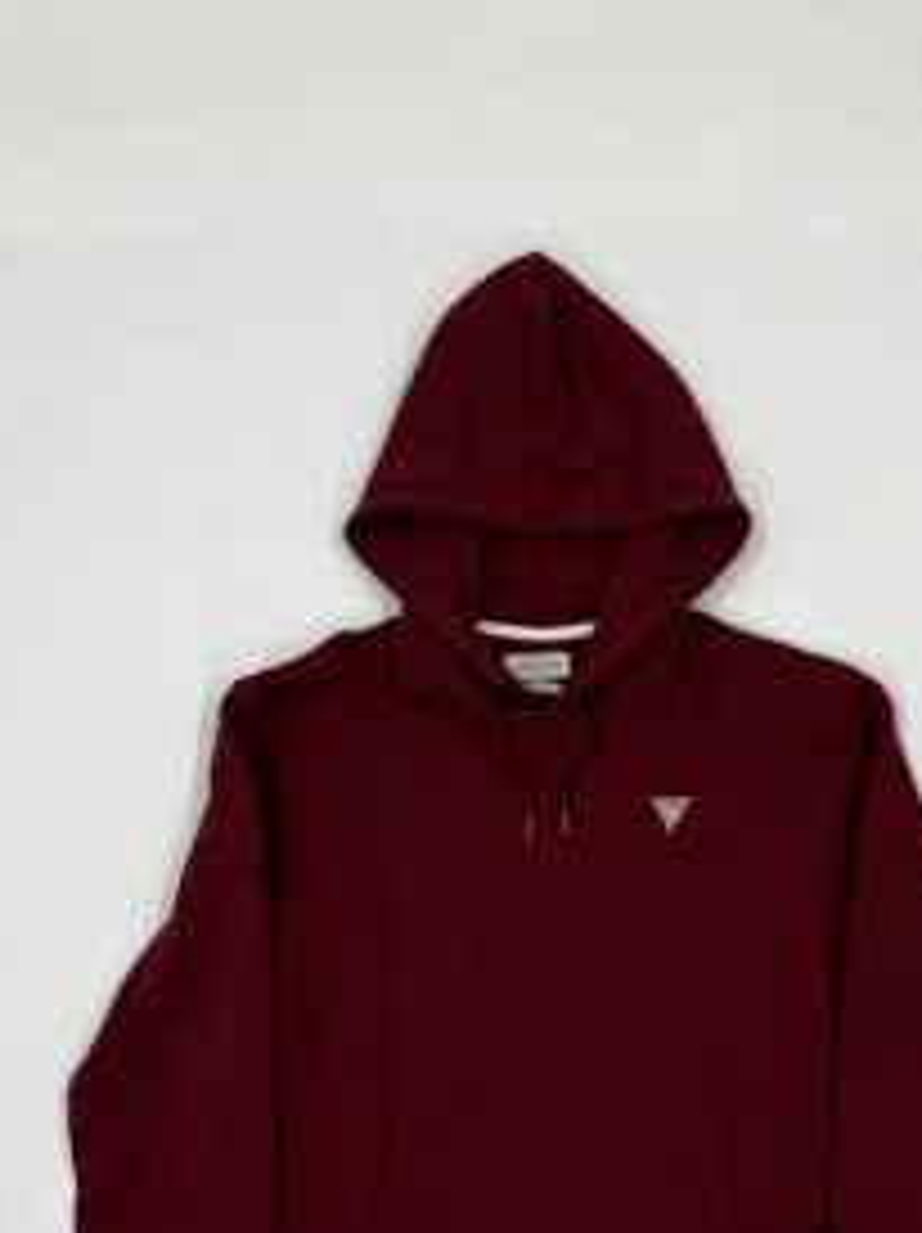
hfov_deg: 37.6
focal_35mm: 38
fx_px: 1352
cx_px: 513
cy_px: 792
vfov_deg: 48.4
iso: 125
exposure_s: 1/100
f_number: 1.6
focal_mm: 5.1
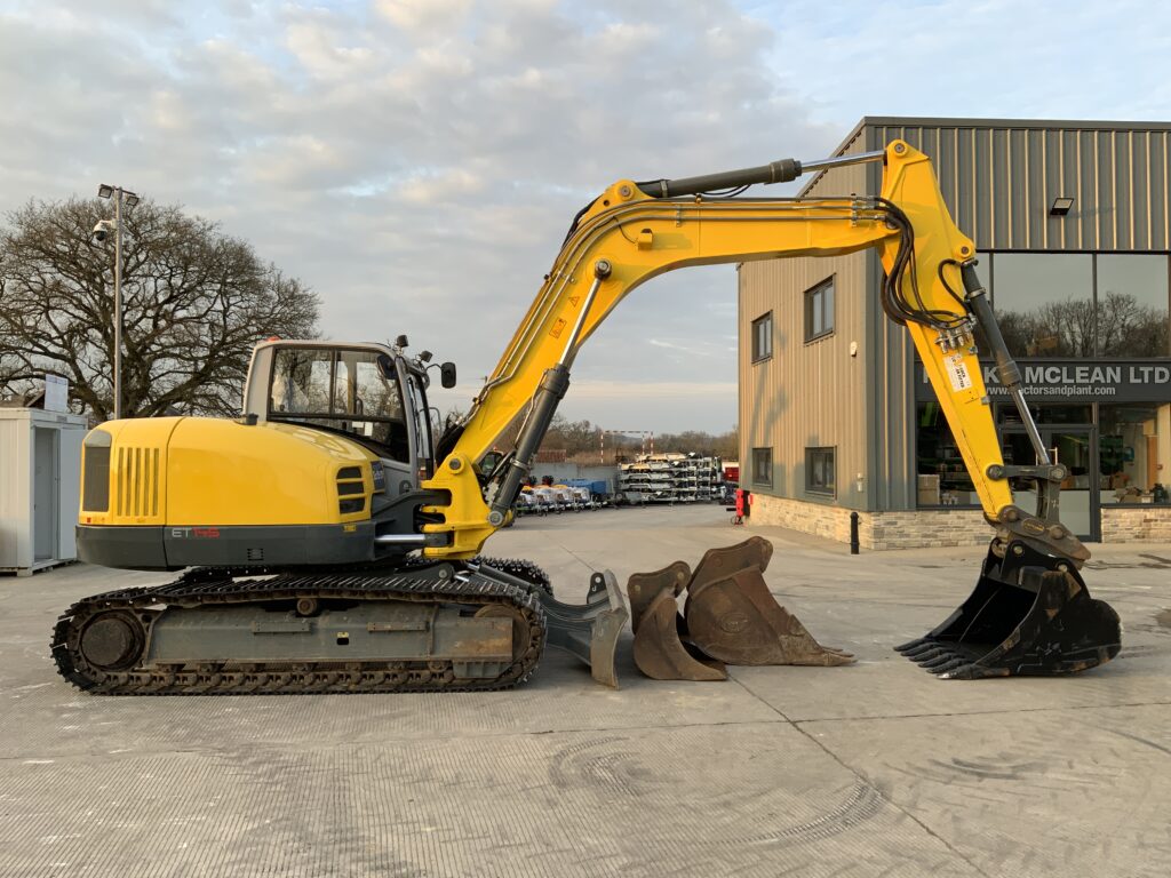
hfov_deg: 61.7
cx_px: 586
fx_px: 981
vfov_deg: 48.2
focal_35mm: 29
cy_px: 439
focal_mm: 3
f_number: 1.8
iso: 16
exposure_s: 1/149
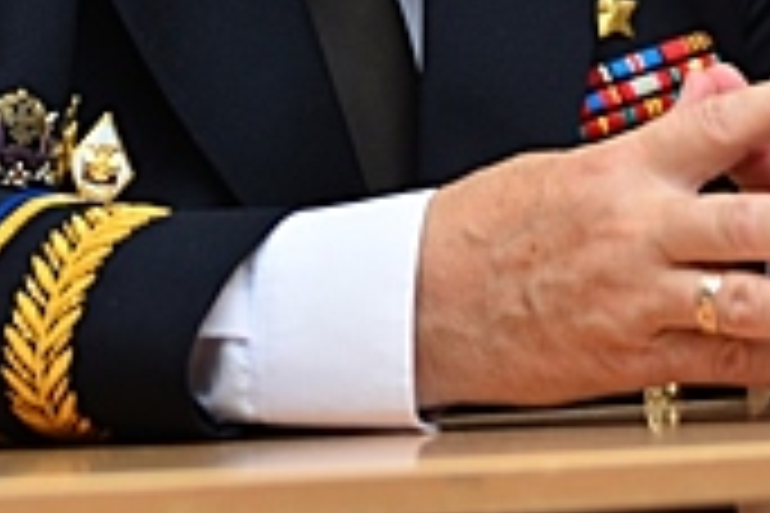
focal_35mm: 172
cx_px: 574
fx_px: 3679
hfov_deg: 11.9
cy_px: -230
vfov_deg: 7.8
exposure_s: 1/125
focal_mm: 56
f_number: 3.8
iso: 250
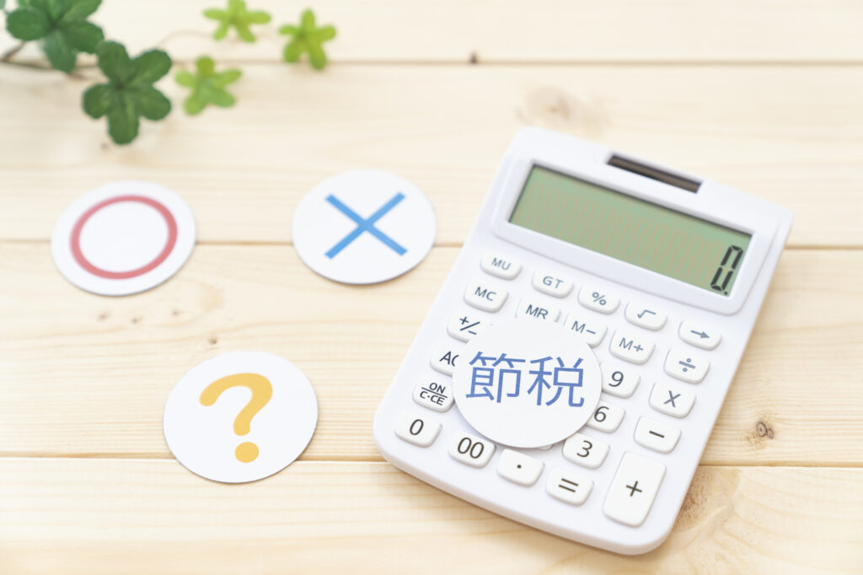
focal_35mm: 70
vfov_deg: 19.4
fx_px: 1677
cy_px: 288
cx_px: 432
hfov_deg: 28.9
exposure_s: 1/100
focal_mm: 70
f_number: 3.5
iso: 320
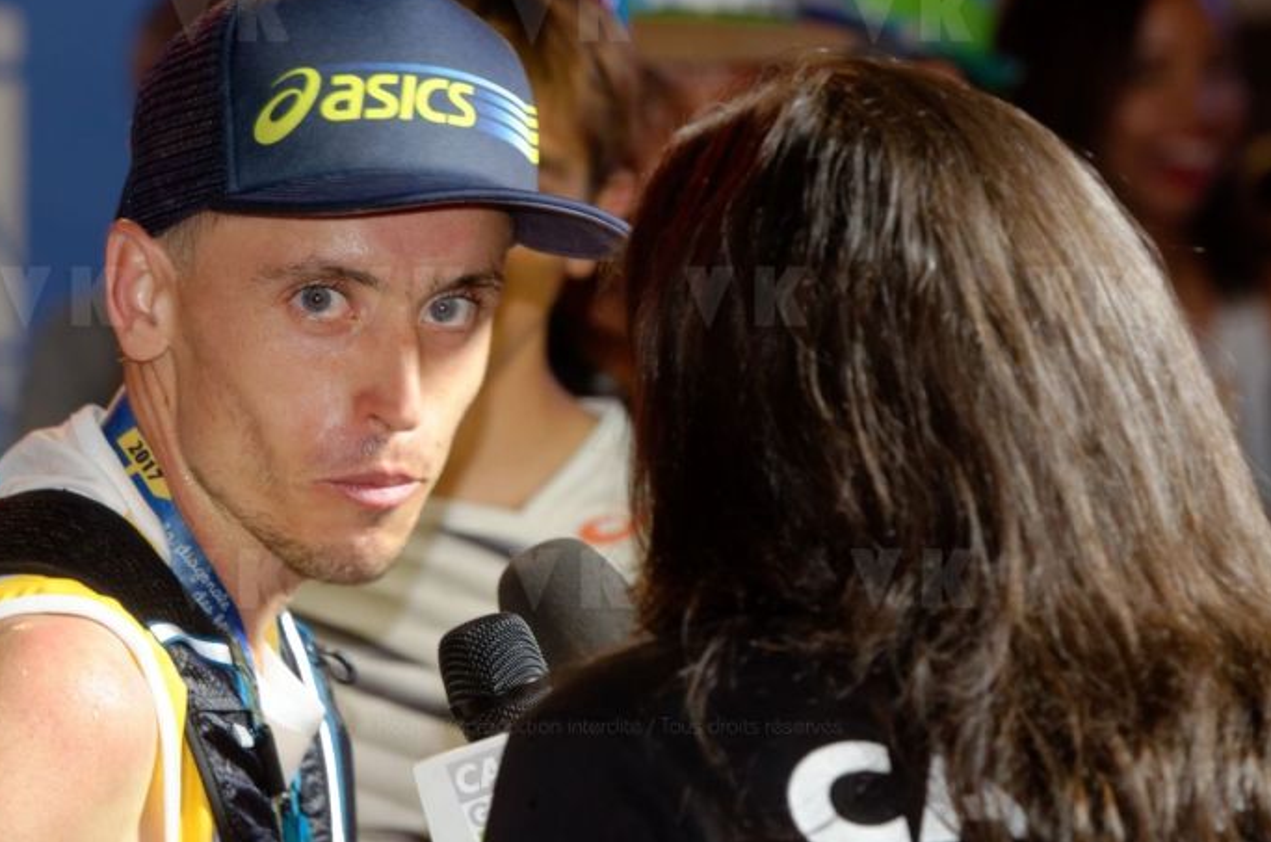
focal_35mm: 290
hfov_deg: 7.1
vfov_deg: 4.7
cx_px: 569
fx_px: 10203
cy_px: 353
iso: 1250
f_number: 5
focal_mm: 165
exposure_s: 1/50
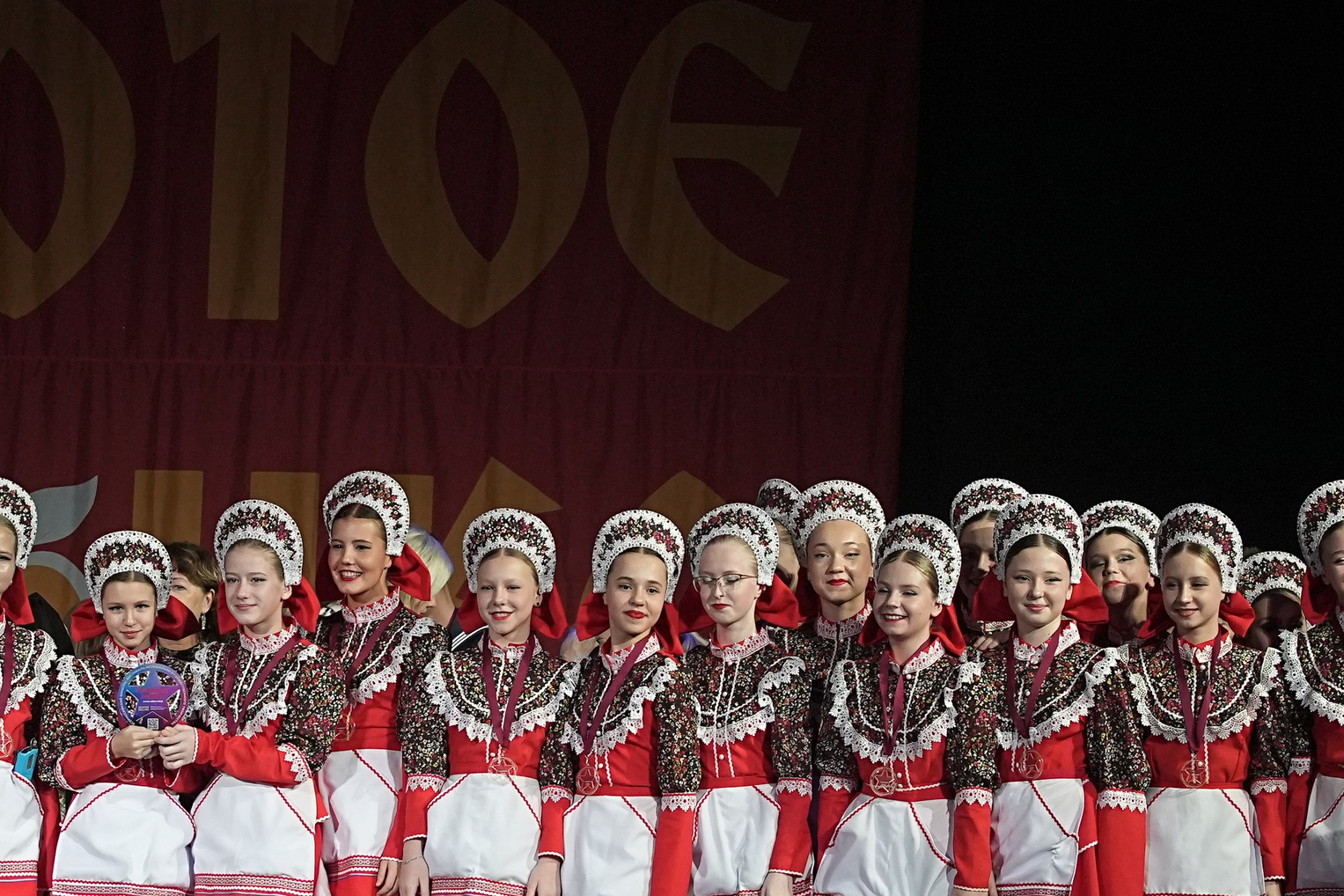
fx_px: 6570
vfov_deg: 7.8
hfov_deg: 11.7
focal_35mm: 176
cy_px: 484
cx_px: 513
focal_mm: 70
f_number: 4
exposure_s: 1/400
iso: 2500
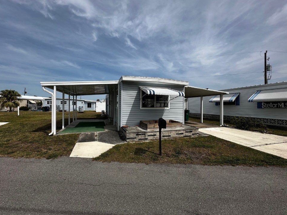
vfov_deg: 81.7
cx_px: 136
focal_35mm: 15
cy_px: 105
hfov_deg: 98.1
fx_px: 124
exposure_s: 1/3205
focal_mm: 2.22
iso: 50
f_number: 2.2
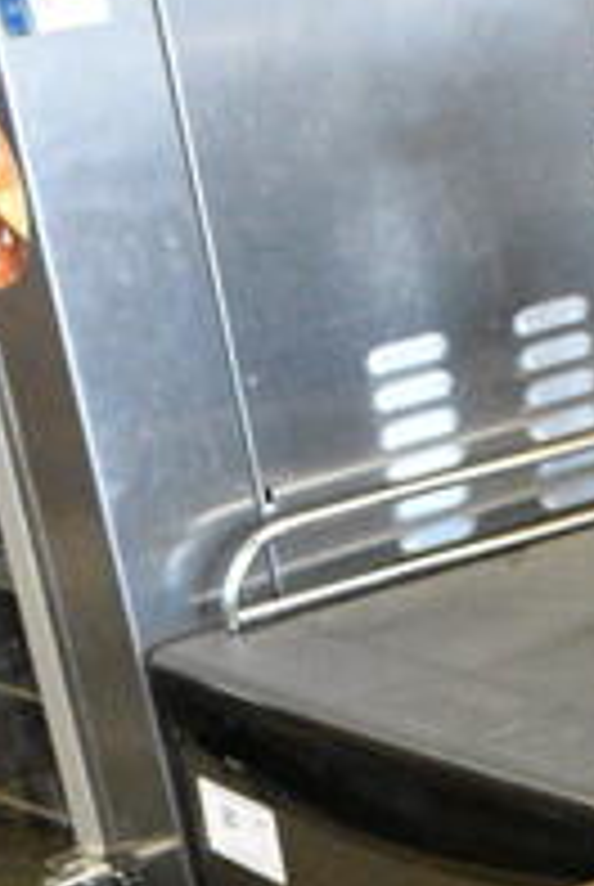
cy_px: 1333
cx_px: 1166
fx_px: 3083
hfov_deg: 10.2
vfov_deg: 15.1
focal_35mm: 125
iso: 6400
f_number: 5
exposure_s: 1/100
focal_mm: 18
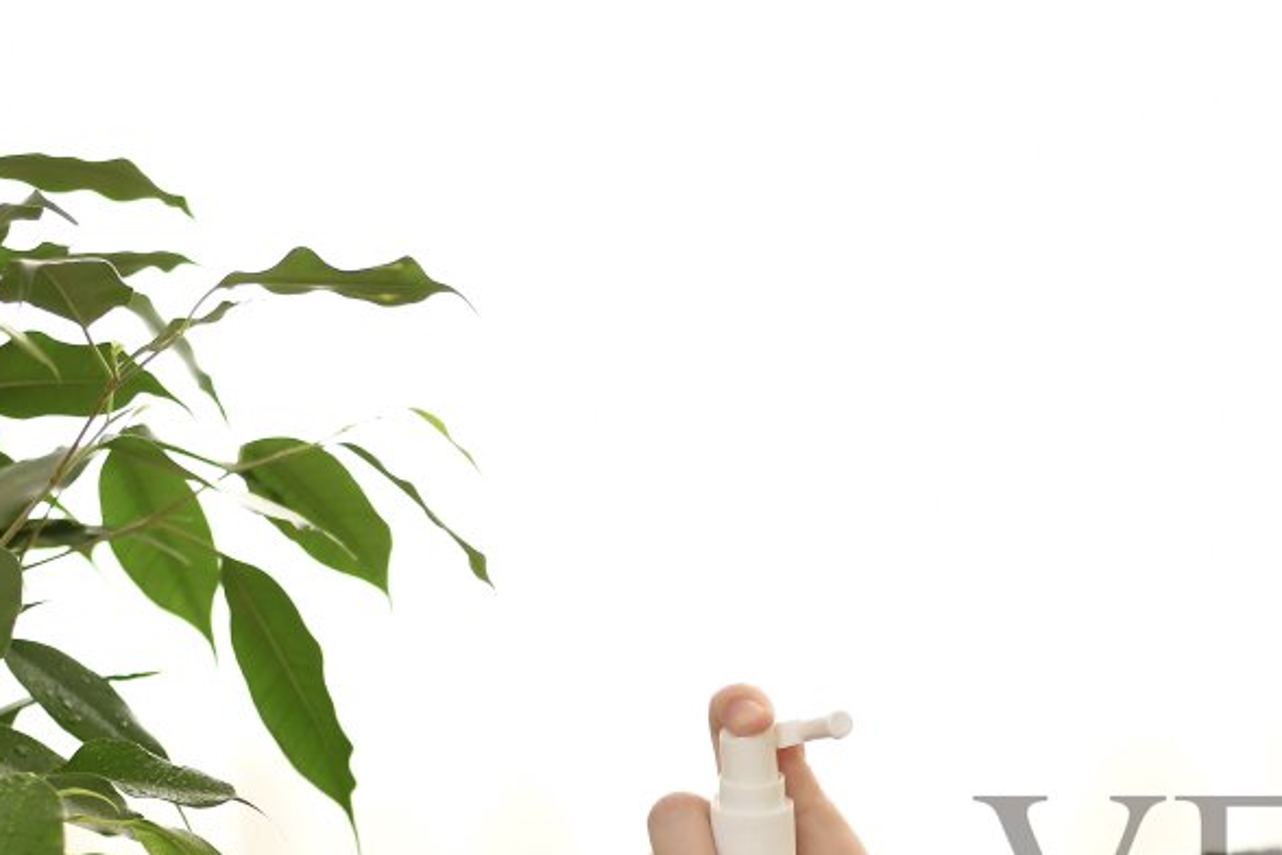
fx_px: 4843
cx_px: 1337
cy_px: 940
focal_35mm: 136
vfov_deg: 10.0
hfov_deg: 14.8
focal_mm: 50
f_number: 3.2
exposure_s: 1/200
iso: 250
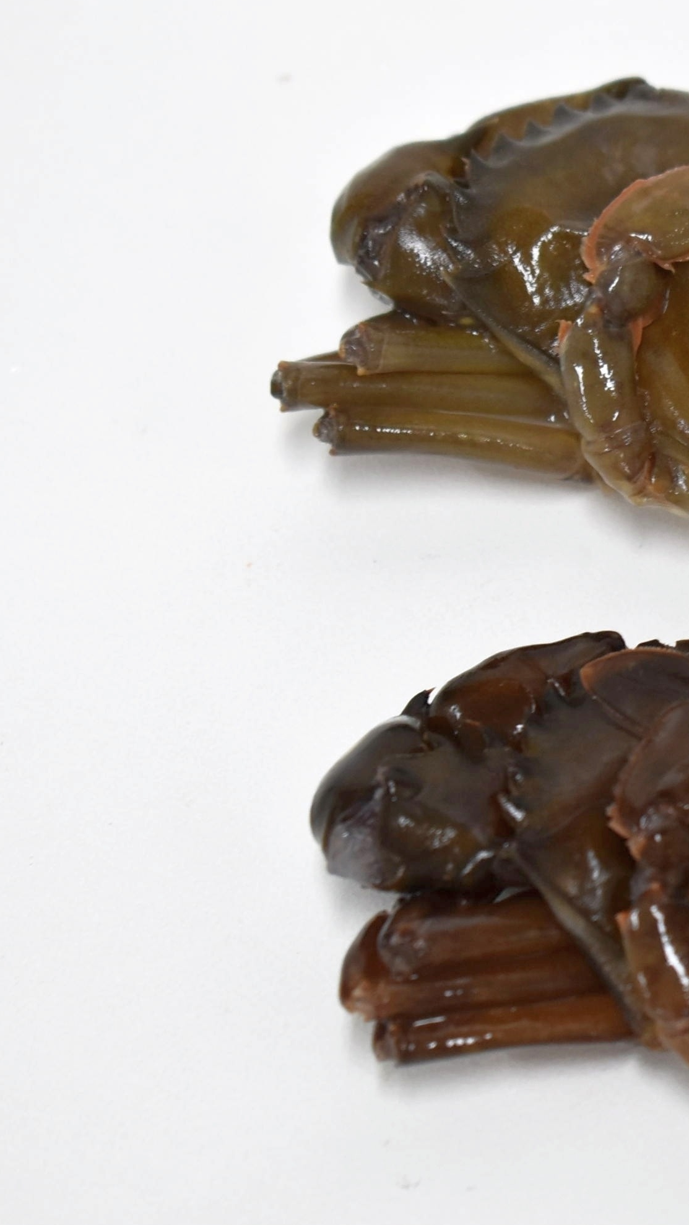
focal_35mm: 131
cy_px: 610
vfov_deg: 16.4
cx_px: 891
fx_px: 4249
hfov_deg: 9.1
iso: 1000
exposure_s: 1/60
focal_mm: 55
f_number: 5.6
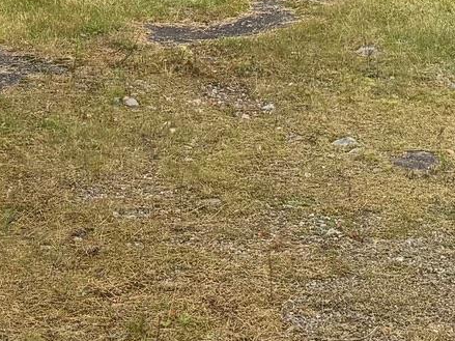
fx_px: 1472
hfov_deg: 17.6
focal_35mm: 112
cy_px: -420
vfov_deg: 11.4
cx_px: 241
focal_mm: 6.76
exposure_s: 1/2833
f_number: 1.78
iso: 80
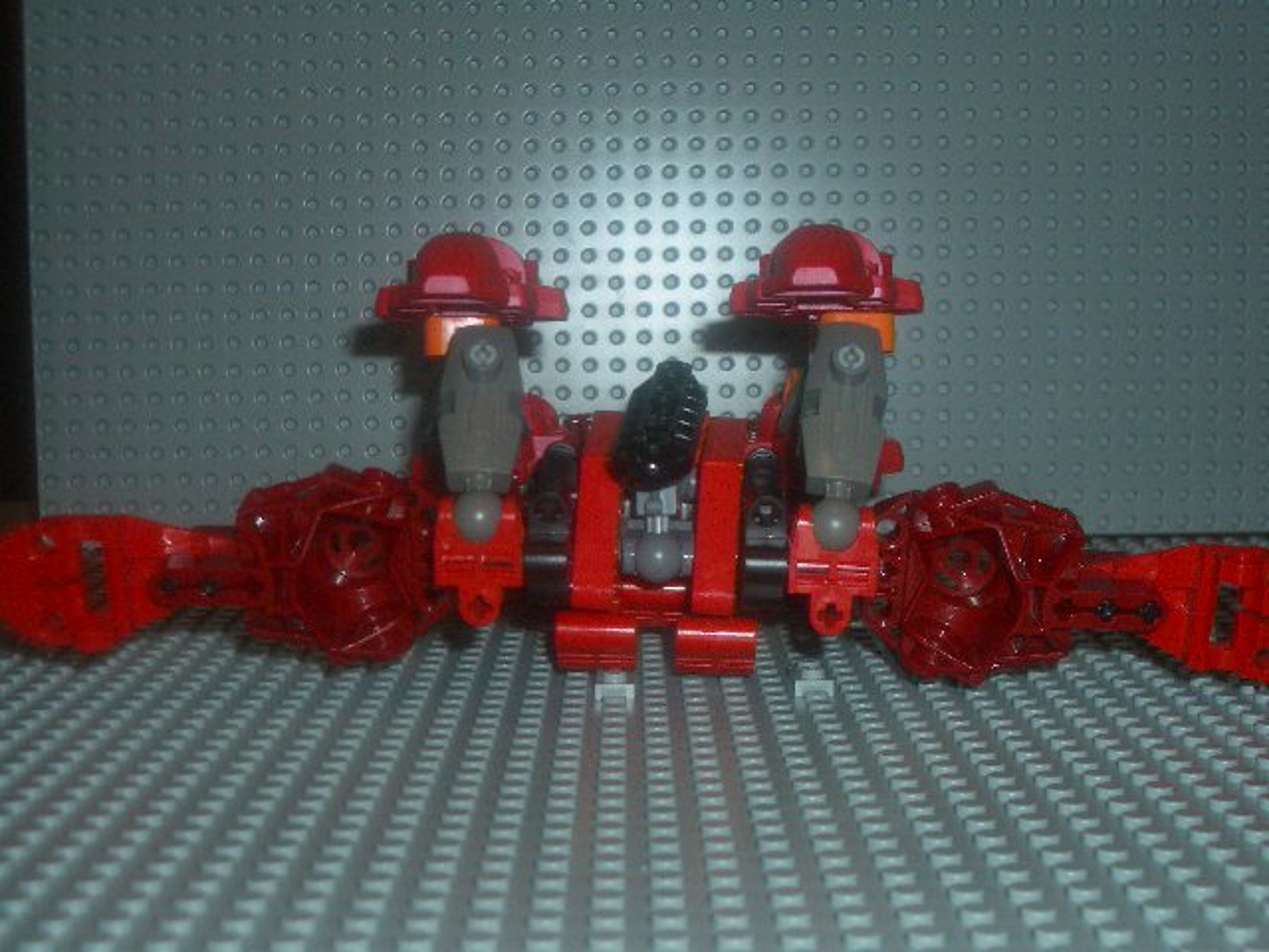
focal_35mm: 49
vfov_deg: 29.7
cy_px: 476
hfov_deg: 38.9
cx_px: 634
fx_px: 1796
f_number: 3.1
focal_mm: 8.2
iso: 100
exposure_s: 1/60
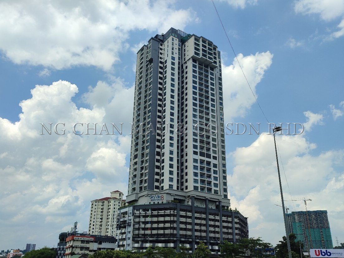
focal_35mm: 25
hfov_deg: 69.4
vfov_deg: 54.9
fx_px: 248
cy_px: 129
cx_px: 172
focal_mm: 6.04
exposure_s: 1/721
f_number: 1.9
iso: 50
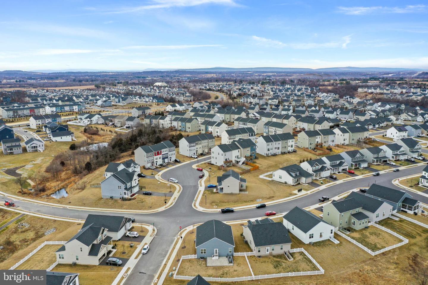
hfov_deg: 65.5
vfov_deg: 46.4
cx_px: 214
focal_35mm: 28
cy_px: 142
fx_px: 333
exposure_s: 1/160
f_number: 4.5
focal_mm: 10.26
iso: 100
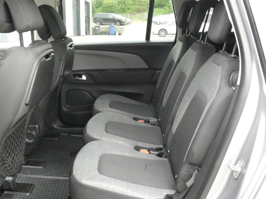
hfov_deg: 45.8
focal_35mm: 41
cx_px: 133
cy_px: 100
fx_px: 315
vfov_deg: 35.1
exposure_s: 1/80
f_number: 5.6
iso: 1000
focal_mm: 7.3
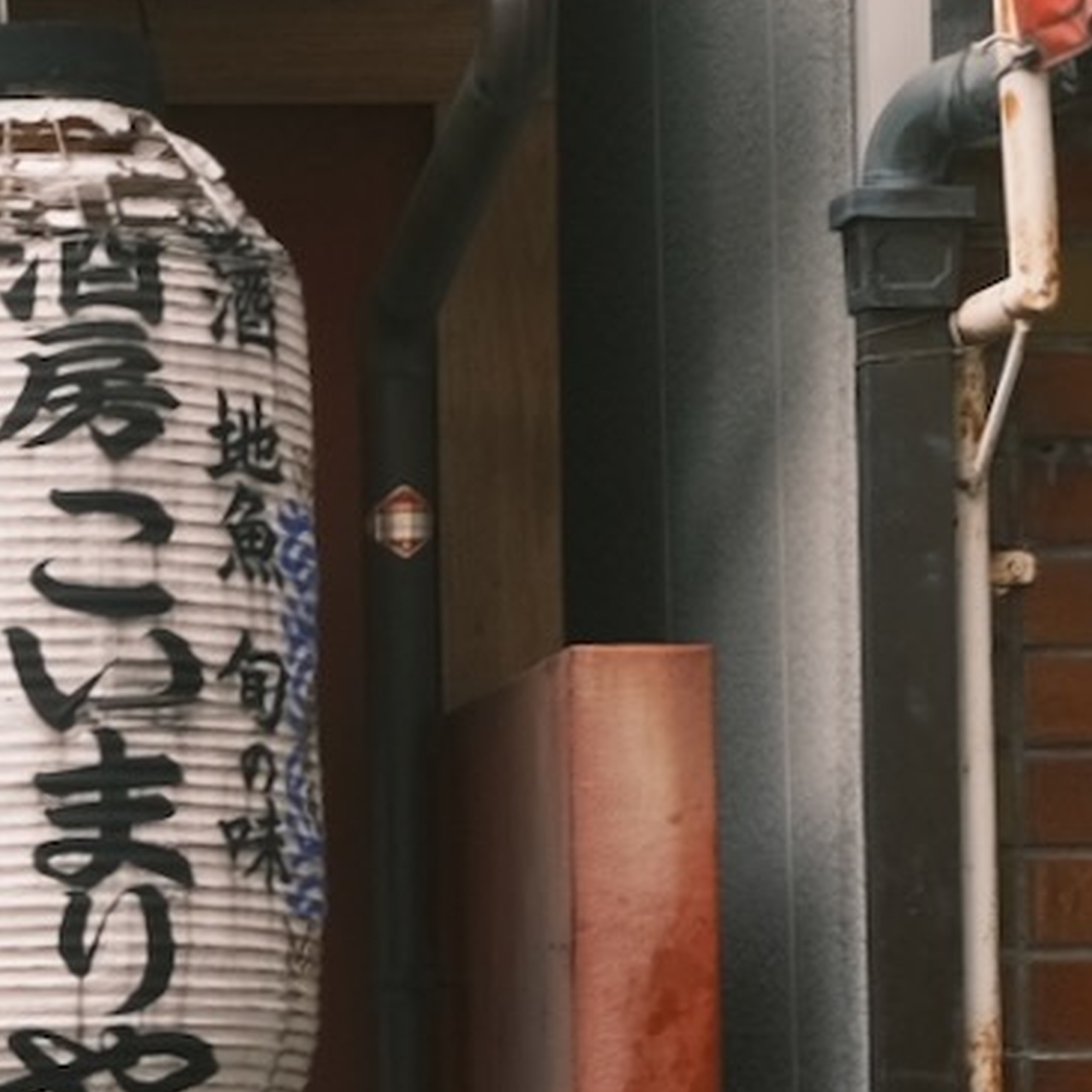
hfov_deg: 8.0
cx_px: -1936
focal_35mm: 195
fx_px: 6960
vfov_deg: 8.8
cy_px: 1522
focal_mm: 27
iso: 320
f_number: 5.6
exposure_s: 1/170
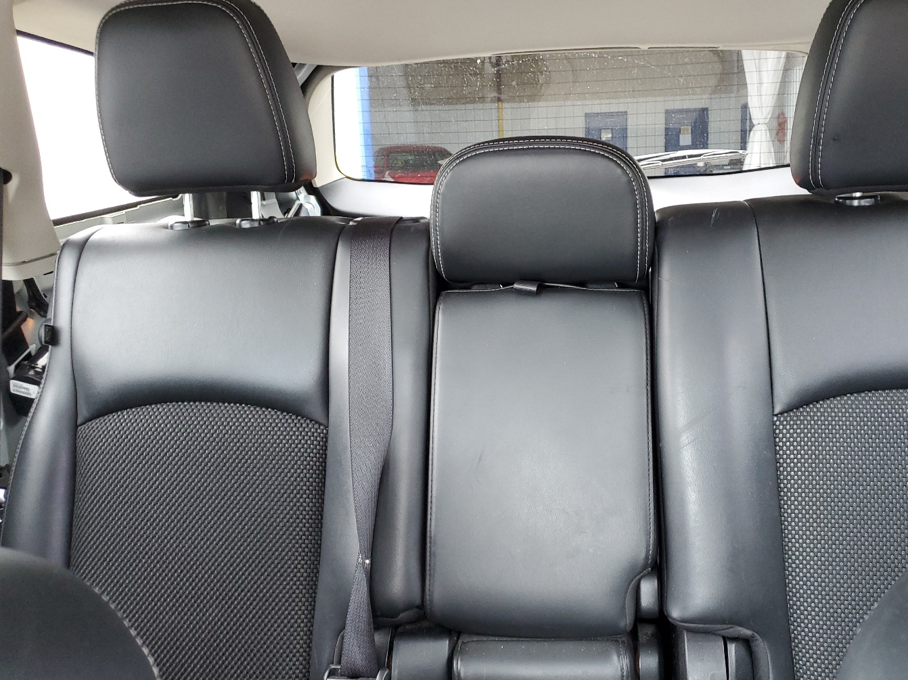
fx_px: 813
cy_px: 332
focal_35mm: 31
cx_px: 538
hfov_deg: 58.0
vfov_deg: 45.4
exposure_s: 1/60.2
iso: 156
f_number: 1.5
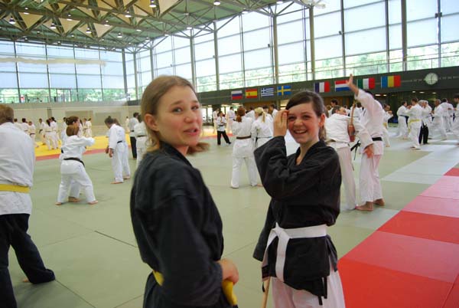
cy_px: 154
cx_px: 230
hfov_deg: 67.3
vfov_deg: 48.1
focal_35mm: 27
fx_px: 345
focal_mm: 18
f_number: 3.5
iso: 280
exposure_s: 1/30
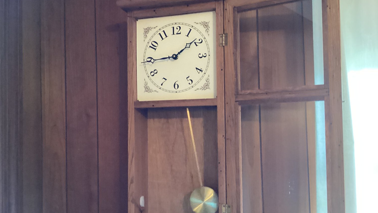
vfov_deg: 34.6
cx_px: 188
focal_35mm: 34
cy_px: 115
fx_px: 341
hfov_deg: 58.0
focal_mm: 3.3
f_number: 2.4
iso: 640
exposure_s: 1/25
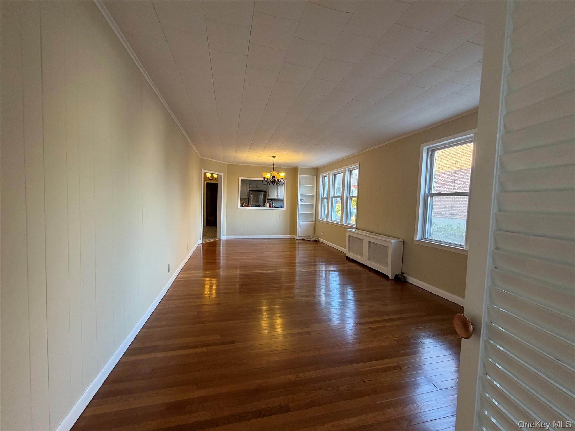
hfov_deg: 102.1
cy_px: 216
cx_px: 288
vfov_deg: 85.7
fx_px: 233
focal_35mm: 14
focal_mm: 2.22
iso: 200
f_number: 2.2
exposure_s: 1/120
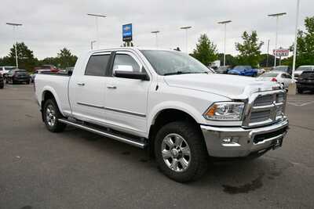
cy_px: 104
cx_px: 157
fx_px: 262
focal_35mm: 30
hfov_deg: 61.9
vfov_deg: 43.6
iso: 360
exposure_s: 1/250
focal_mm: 20
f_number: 5.6
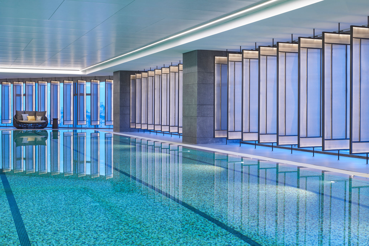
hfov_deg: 39.6
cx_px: 184
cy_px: 123
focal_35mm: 50
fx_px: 512
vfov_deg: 27.0
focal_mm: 50
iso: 200
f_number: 14
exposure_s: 2
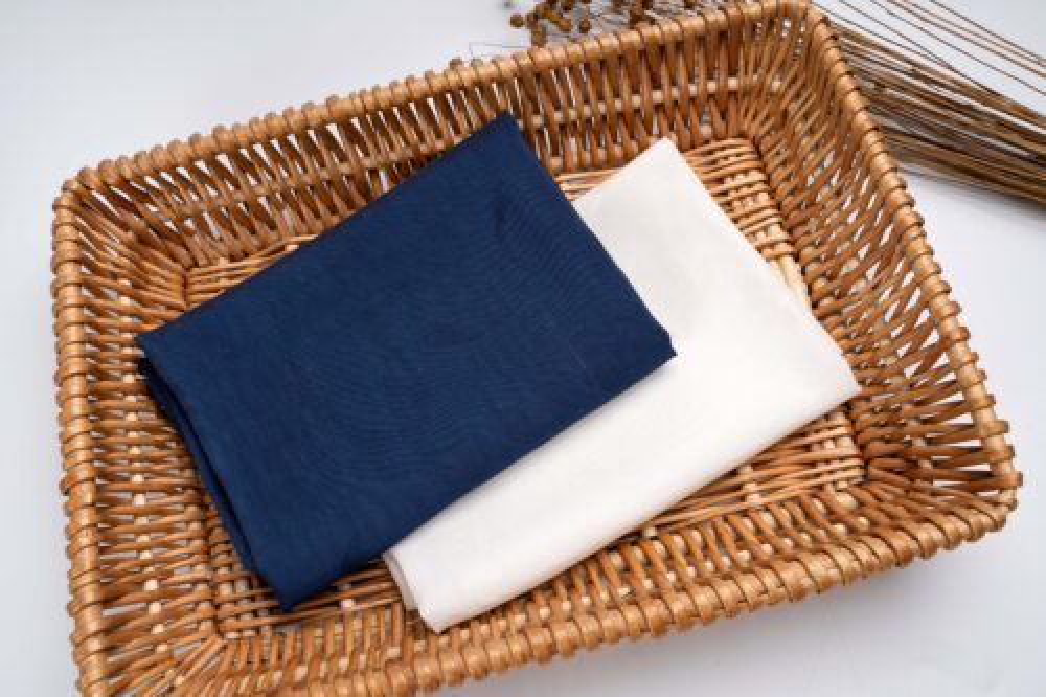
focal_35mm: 35
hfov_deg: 54.5
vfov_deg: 37.8
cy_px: 348
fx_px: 1017
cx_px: 523
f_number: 14
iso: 125
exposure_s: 1/125
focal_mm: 35
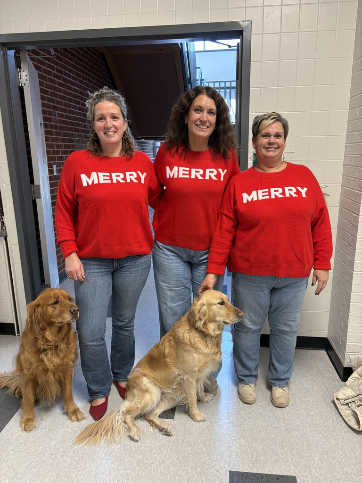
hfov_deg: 53.1
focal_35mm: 26
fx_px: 363
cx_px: 181
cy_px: 242
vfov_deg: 67.3
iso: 125
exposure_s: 1/60
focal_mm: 5.96
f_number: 1.6
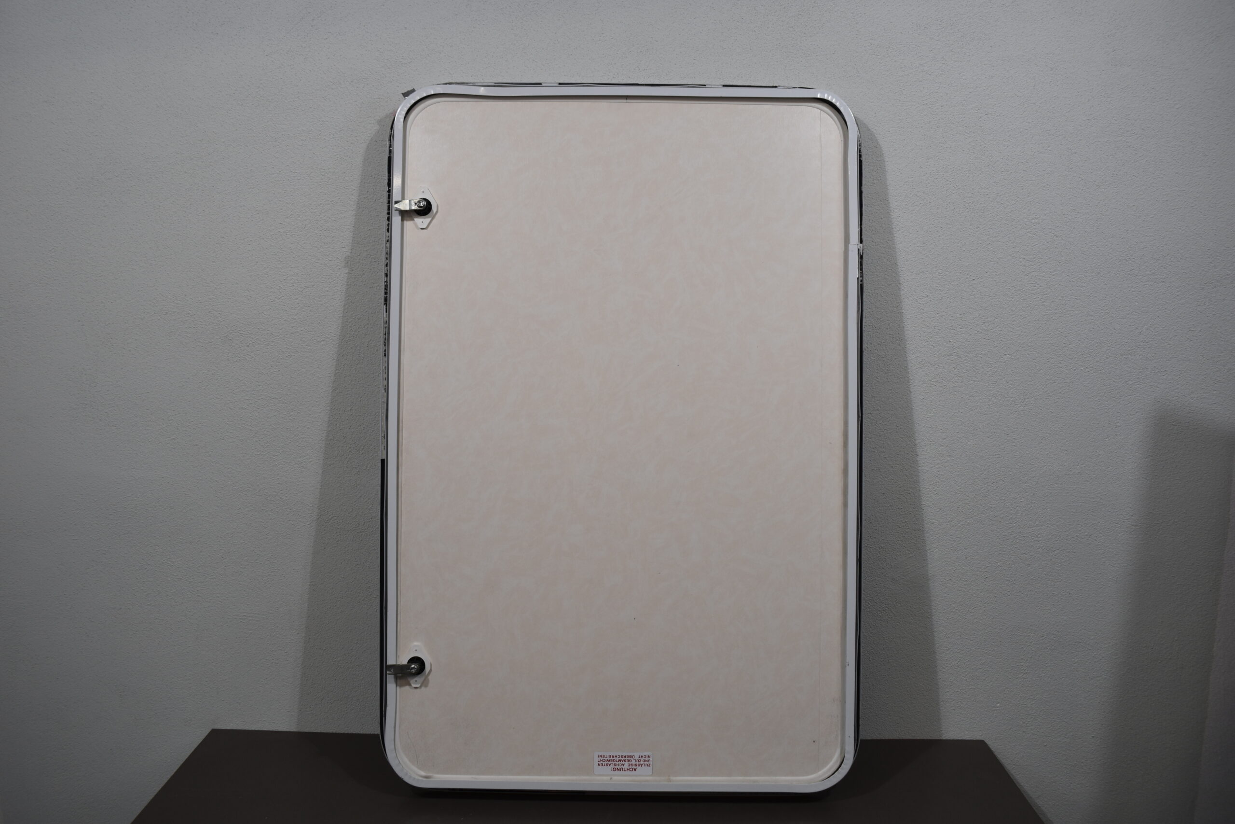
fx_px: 1029
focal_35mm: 30
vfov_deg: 43.6
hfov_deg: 61.9
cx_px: 618
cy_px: 412
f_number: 5.6
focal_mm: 20
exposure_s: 1/125
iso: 220
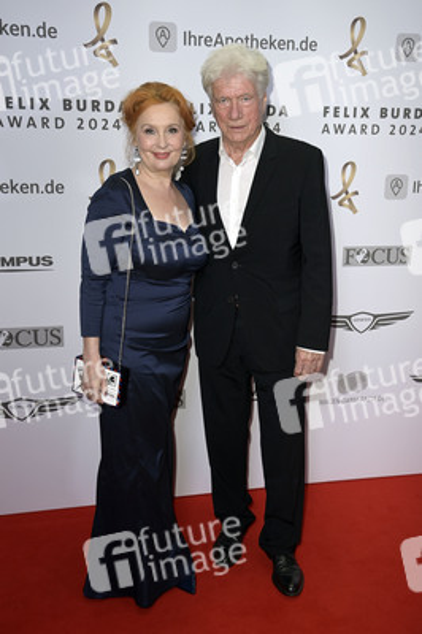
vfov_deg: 50.7
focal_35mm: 38
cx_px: 211
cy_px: 317
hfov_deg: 35.0
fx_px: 669
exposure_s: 1/200
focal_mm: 38
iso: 640
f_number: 5.6
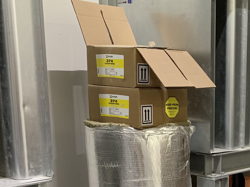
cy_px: 206
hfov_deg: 26.0
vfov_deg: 19.8
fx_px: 513
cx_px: 248
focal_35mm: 71
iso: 320
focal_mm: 4.25
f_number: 1.8
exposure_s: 1/60
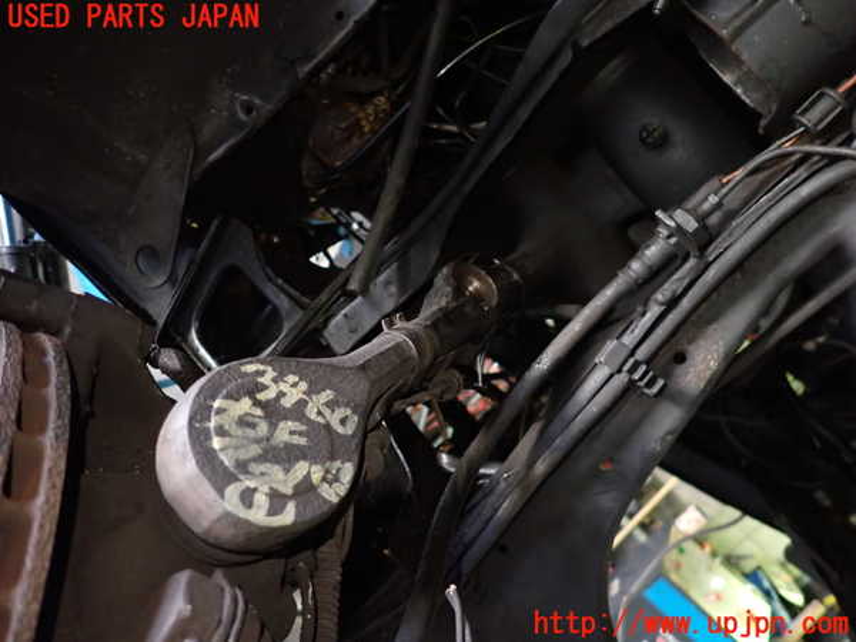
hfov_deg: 69.4
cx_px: 428
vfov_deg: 54.9
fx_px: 618
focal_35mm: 25
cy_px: 321
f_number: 2
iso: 500
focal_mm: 4.5
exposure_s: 1/30
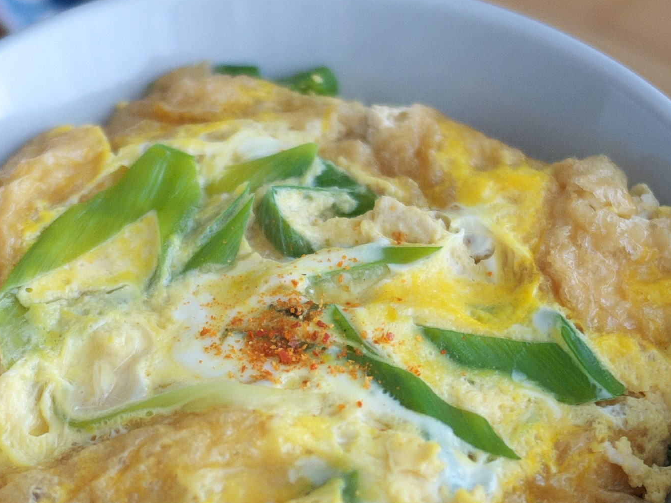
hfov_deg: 19.8
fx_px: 1919
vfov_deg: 14.9
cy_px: 363
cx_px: 287
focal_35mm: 99
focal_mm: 20
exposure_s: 1/200
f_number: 1.7
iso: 200
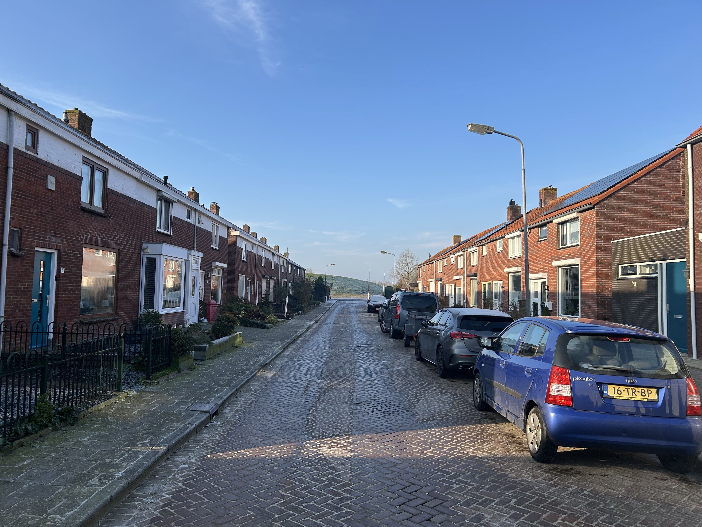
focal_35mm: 26
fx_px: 527
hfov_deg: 67.3
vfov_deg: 53.1
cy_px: 264
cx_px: 351
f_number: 1.5
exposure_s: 1/2083
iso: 50
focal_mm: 5.7
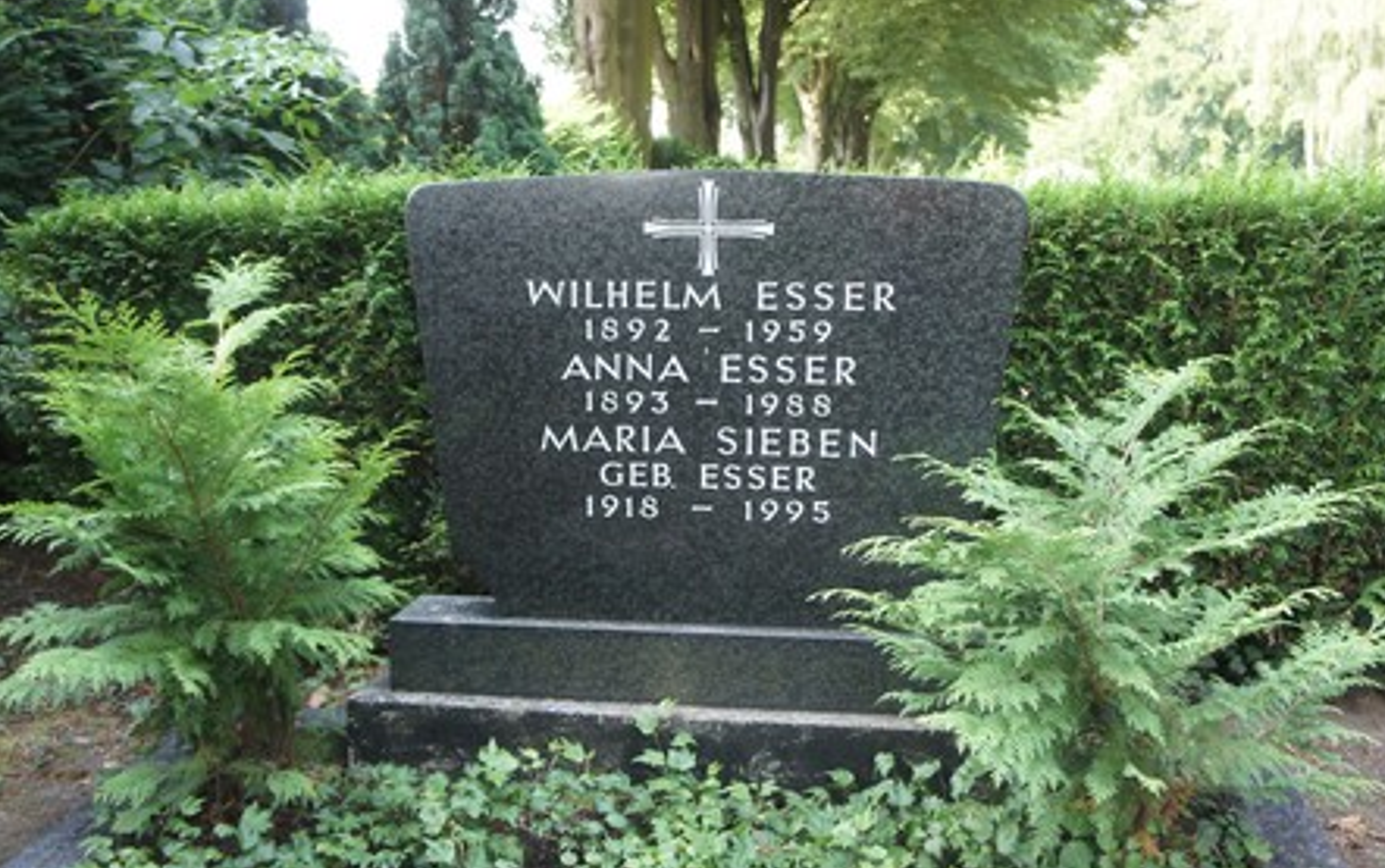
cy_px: 423
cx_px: 714
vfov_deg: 34.9
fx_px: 1380
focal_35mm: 37
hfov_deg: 53.3
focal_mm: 23
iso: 1000
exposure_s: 1/250
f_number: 4.5
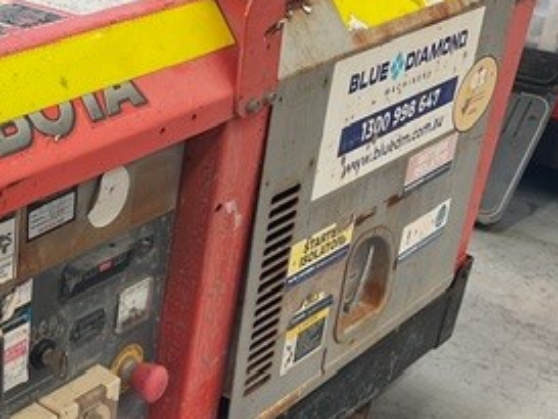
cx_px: -33
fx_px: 1097
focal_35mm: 68
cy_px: 290
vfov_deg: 21.5
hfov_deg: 26.6
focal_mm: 3
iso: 32
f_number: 1.8
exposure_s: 1/50
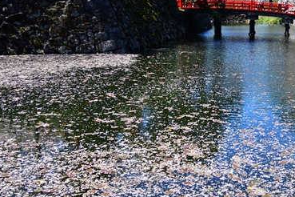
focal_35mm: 52
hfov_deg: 37.0
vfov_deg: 25.9
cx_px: 233
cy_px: 67
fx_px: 426
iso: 400
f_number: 4
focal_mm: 24
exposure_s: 1/4000
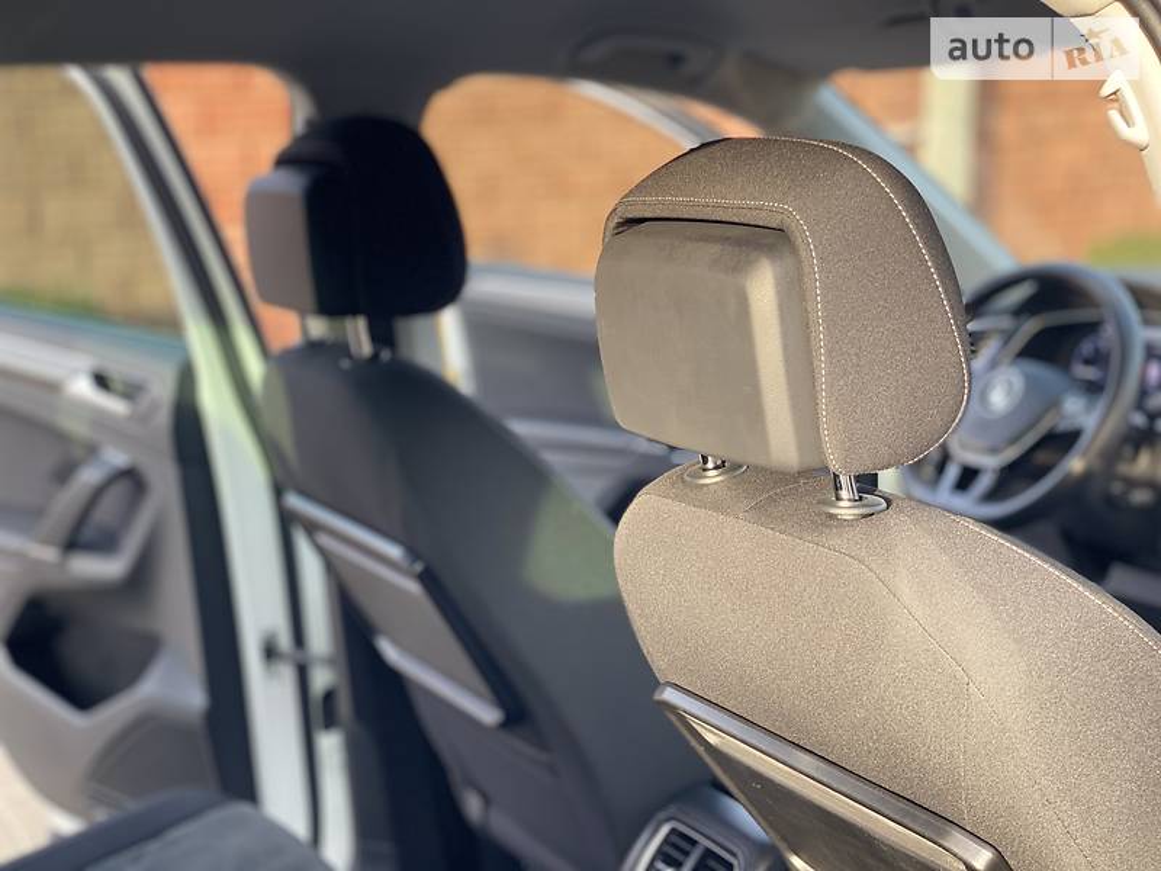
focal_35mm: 52
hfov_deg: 36.8
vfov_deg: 28.0
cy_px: 436
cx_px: 580
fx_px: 1744
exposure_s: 1/122
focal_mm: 6
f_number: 2
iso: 64
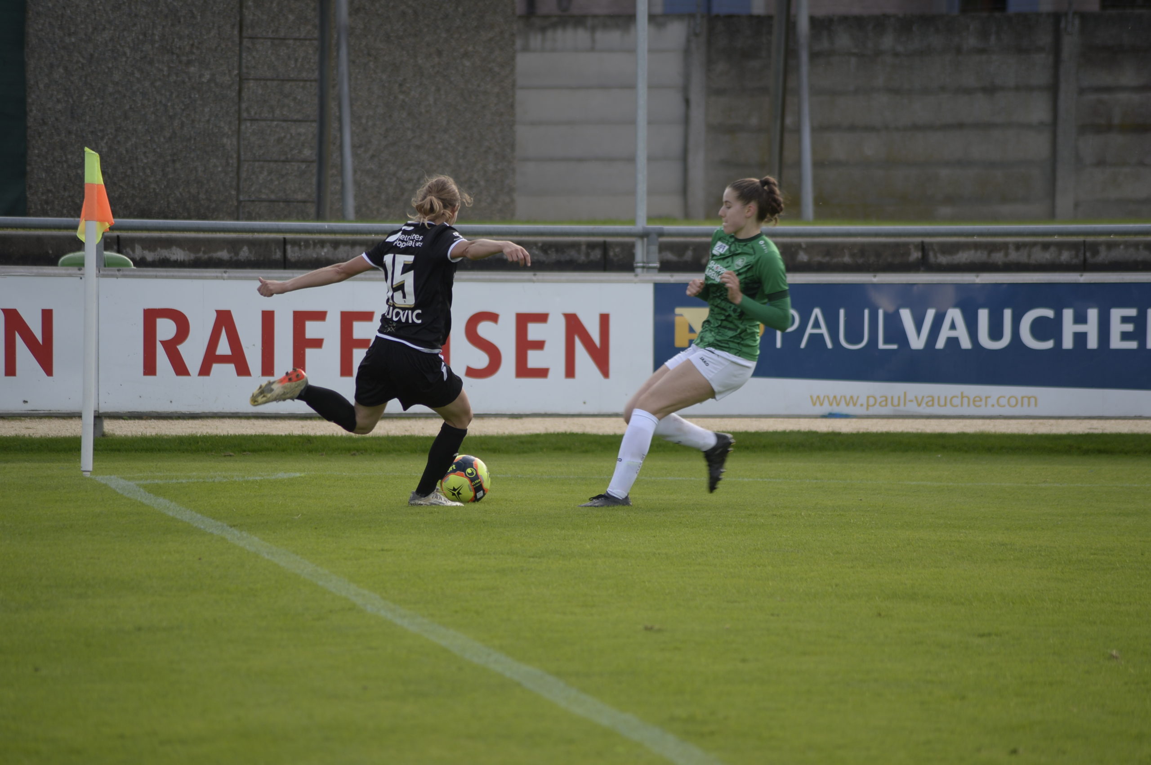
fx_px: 7665
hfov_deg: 8.6
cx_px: 576
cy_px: 382
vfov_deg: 5.7
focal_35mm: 240
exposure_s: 1/640
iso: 280
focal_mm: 240
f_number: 5
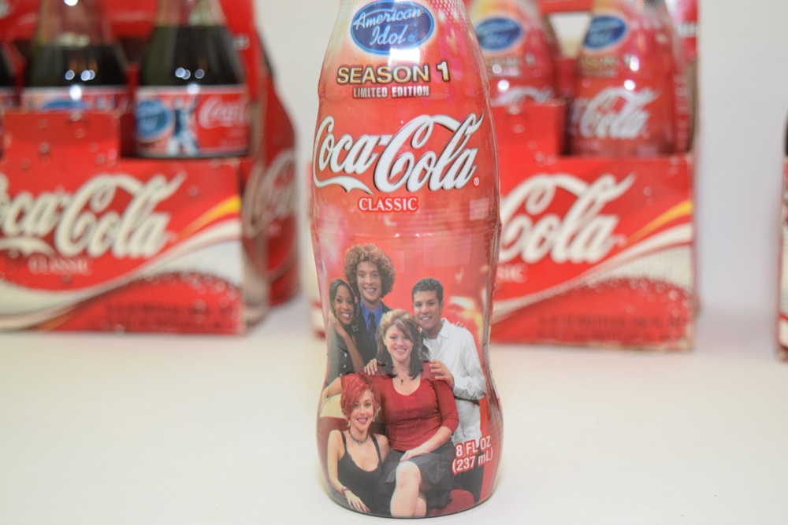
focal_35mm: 60
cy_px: 262
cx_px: 394
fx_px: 1313
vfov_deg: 22.6
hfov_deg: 33.4
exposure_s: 1/60
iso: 2500
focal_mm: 40
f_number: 4.8
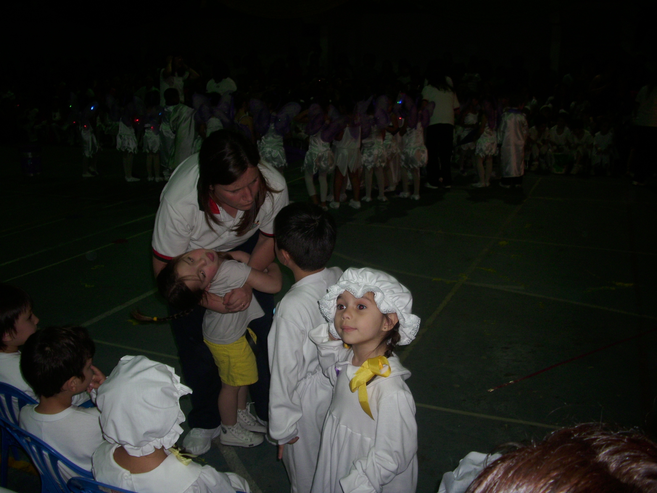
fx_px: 588
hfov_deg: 58.4
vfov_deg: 45.4
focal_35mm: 31
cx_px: 328
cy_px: 246
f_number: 2.8
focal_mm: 6.2
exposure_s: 1/30
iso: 50
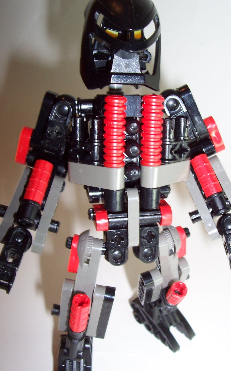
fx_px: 403
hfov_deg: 31.9
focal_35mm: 40
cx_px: 138
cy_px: 188
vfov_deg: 49.3
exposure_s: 1/60
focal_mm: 5.6
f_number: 2.8
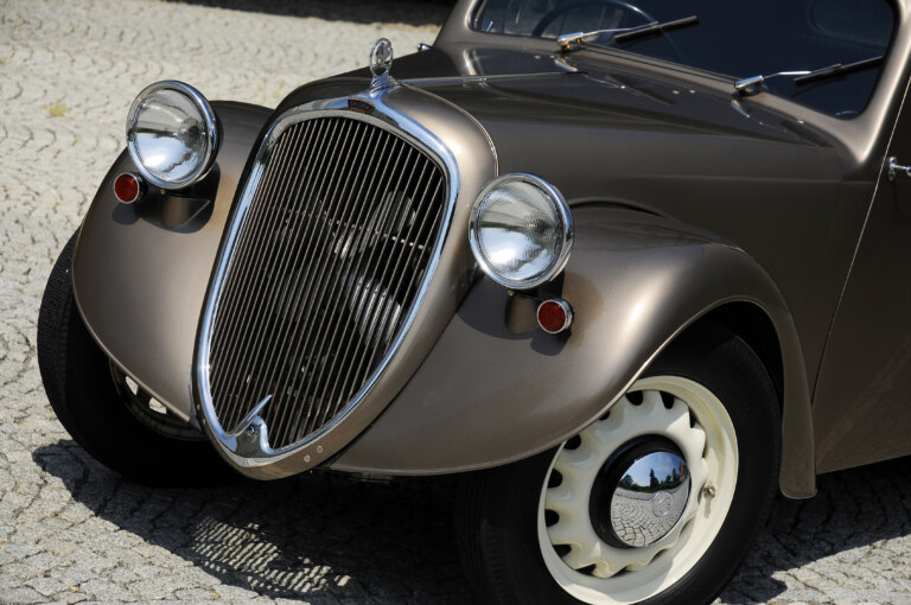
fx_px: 2654
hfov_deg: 19.5
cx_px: 456
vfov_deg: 13.0
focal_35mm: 105
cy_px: 302
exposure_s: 1/500
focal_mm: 70
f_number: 5.6
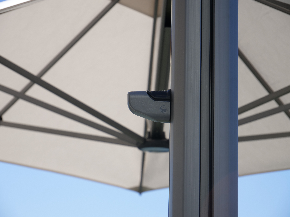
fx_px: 1005
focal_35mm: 120
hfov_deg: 16.4
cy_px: 108
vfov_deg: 12.3
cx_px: 145
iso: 200
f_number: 5.6
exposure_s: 1/800
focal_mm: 60
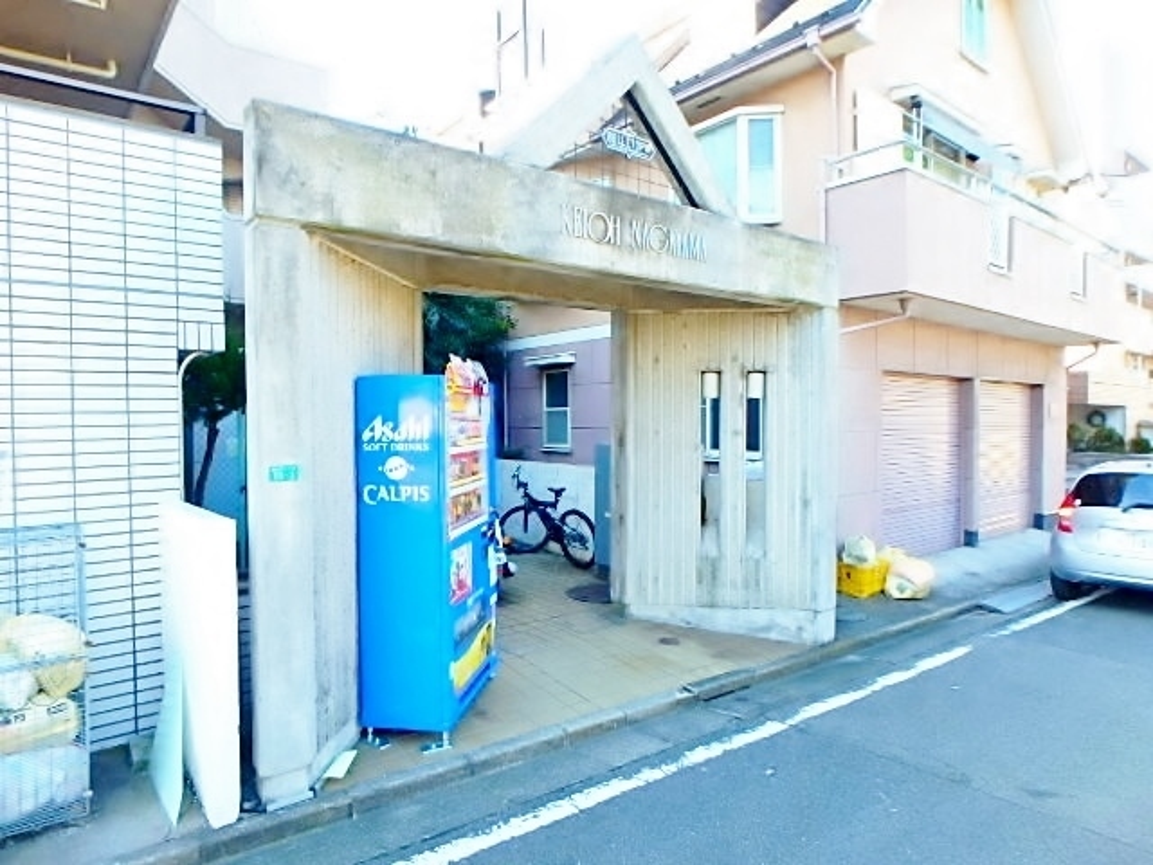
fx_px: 699
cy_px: 432
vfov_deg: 63.4
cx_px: 576
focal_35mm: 21
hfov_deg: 79.0
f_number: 3.5
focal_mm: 3.7
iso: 125
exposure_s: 1/60
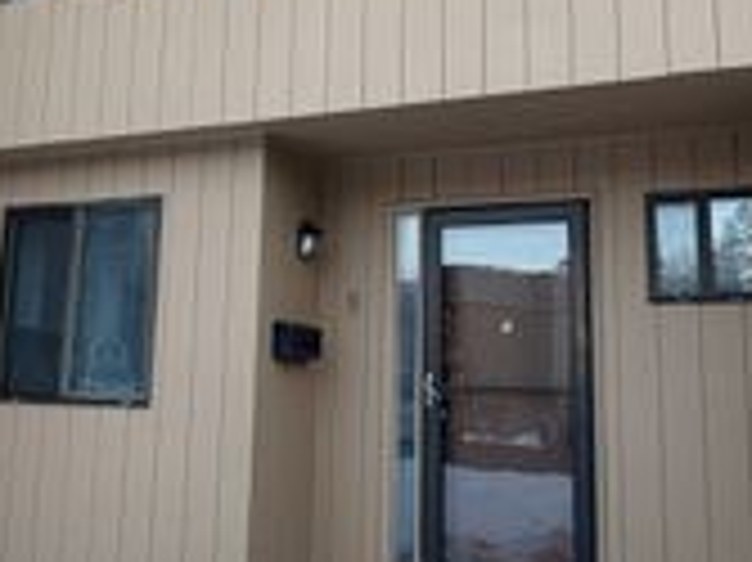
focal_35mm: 42
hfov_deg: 44.7
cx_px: 315
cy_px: 207
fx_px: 912
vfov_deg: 34.1
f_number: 2.2
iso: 64
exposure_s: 1/121
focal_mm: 2.22
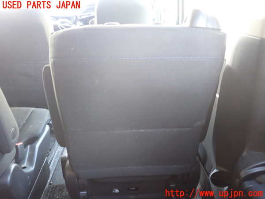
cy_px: 100
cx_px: 132
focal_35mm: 30
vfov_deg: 46.8
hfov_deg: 60.0
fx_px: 230
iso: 800
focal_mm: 5.4
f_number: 2.3
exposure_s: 1/15
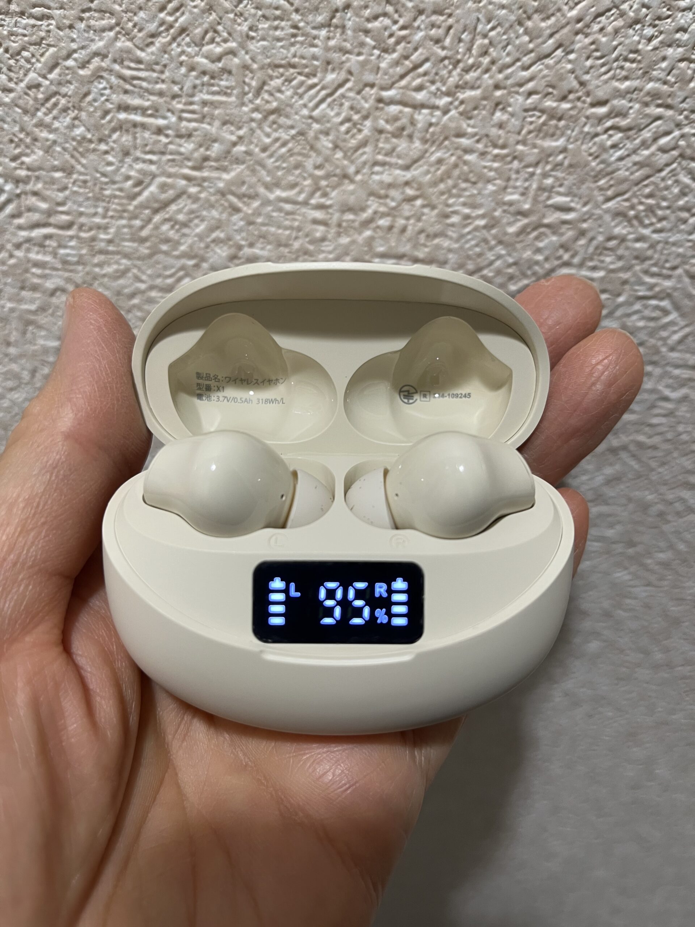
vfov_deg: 67.3
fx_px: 696
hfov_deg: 53.1
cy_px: 464
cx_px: 348
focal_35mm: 26
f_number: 1.6
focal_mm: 5.1
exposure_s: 1/49
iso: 125
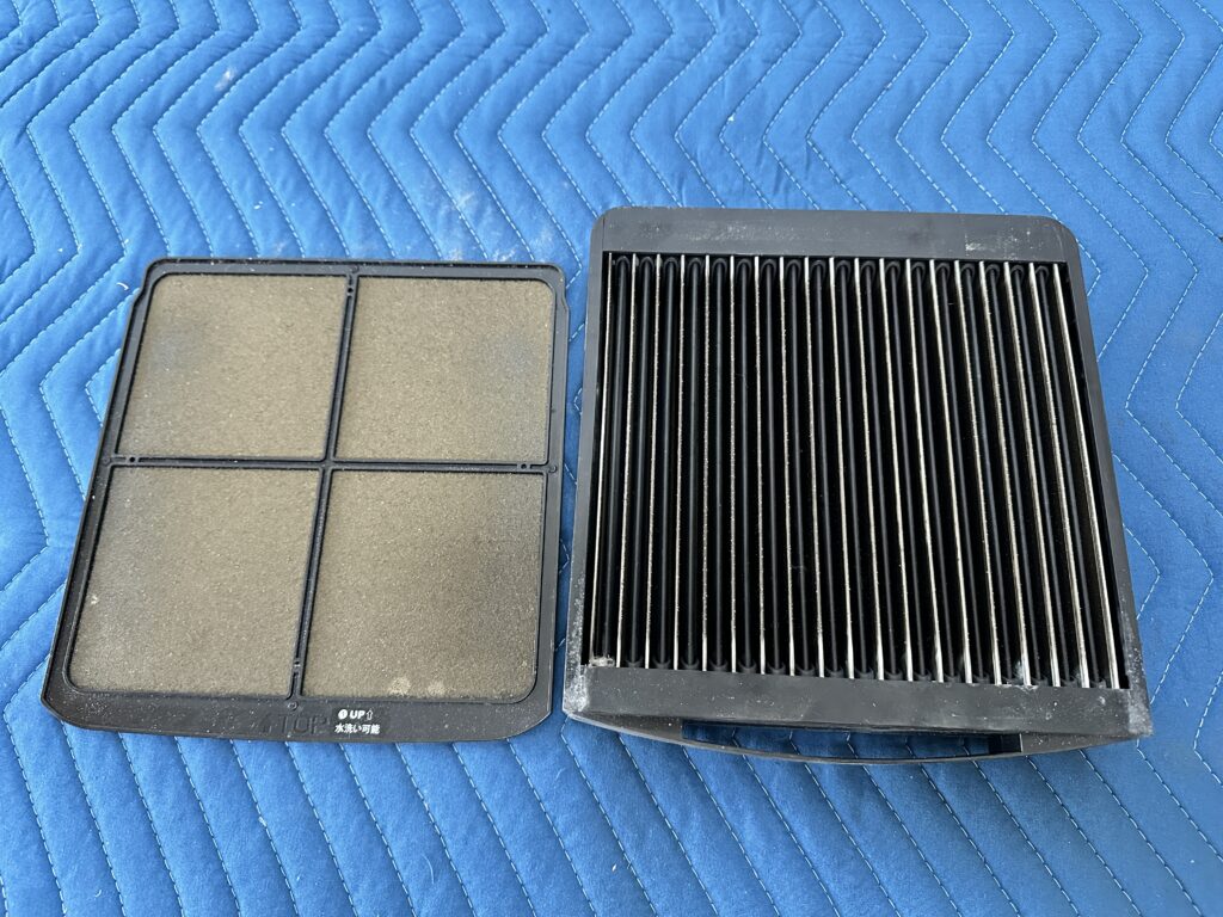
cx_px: 612
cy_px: 458
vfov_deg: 56.8
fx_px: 848
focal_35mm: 24
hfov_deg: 71.6
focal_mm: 6.86
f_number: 1.78
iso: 640
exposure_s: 1/60
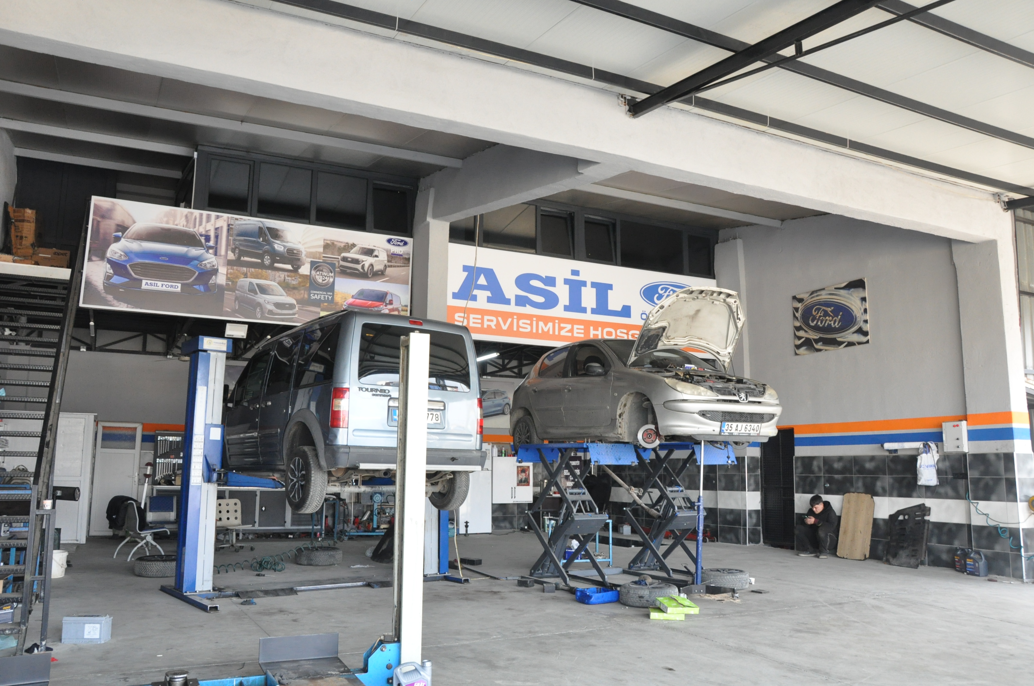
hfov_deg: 67.4
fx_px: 775
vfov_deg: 47.8
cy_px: 343
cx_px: 517
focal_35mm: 27
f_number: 9
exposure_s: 1/80
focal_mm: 18
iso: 1600
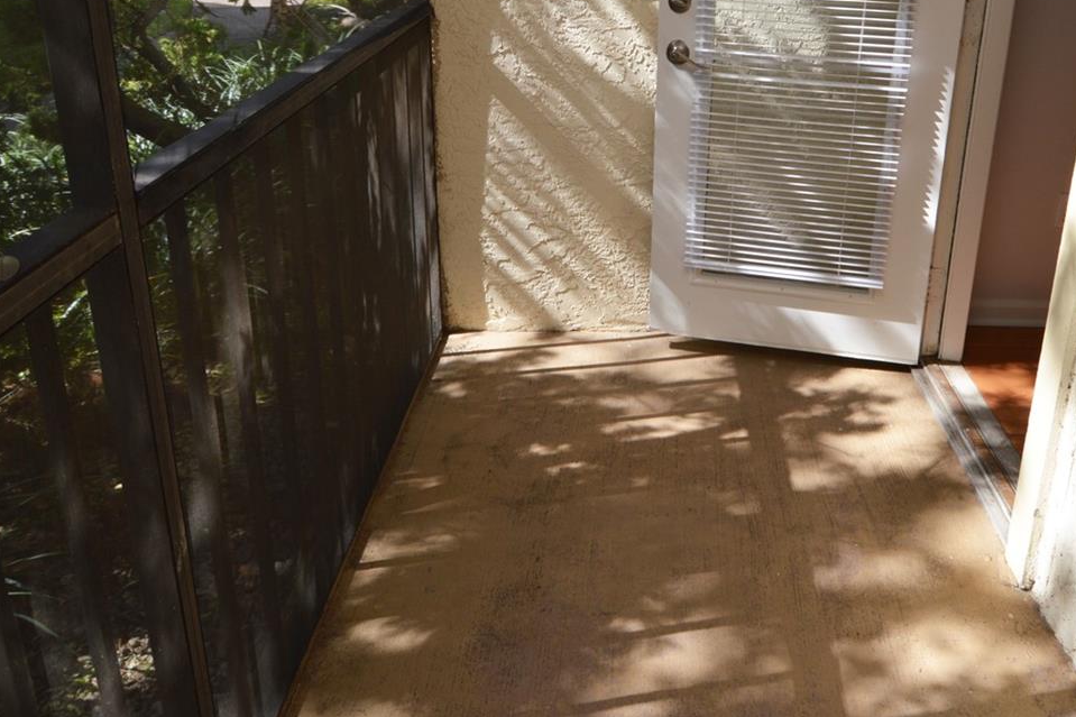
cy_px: 185
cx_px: 642
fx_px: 896
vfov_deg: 42.3
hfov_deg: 61.4
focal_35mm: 30
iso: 125
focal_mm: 12
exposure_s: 1/125
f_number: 5.6
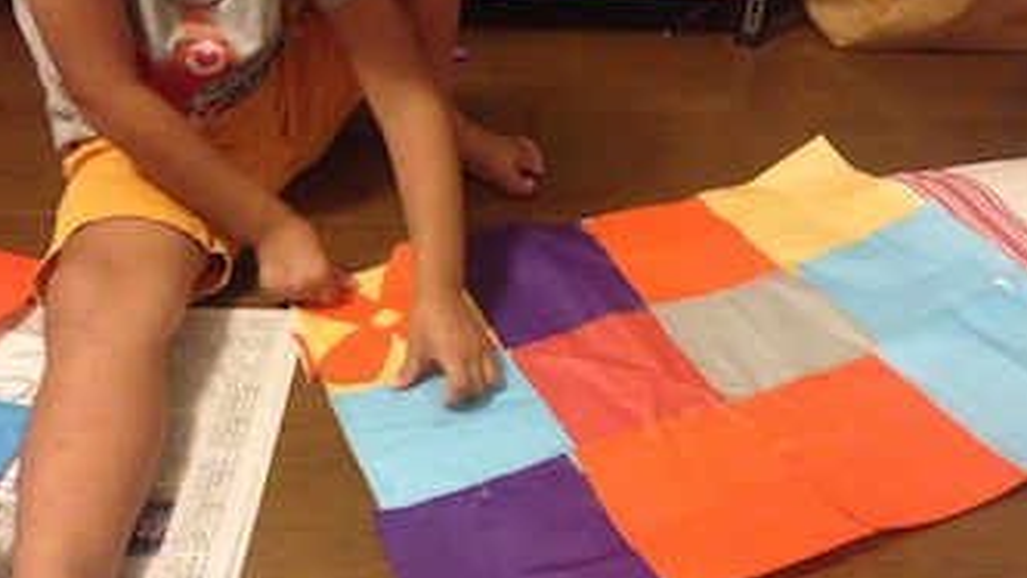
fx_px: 1062
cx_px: 520
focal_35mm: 39
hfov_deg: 51.6
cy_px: 281
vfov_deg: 30.5
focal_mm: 4.12
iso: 640
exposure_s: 1/15
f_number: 2.4
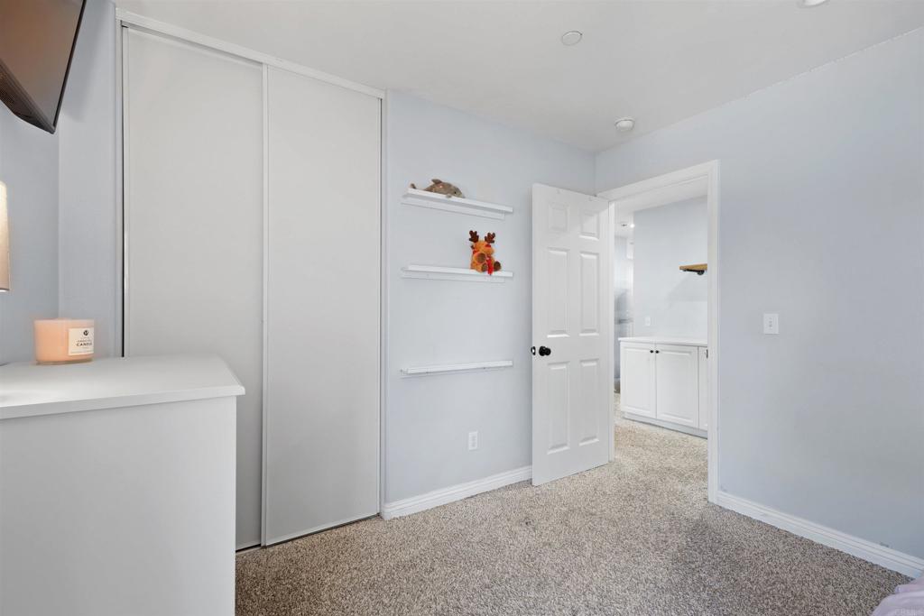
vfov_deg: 77.3
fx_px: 385
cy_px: 308
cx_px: 462
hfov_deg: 100.4
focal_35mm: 15
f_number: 8
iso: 100
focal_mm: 10
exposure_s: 3.2
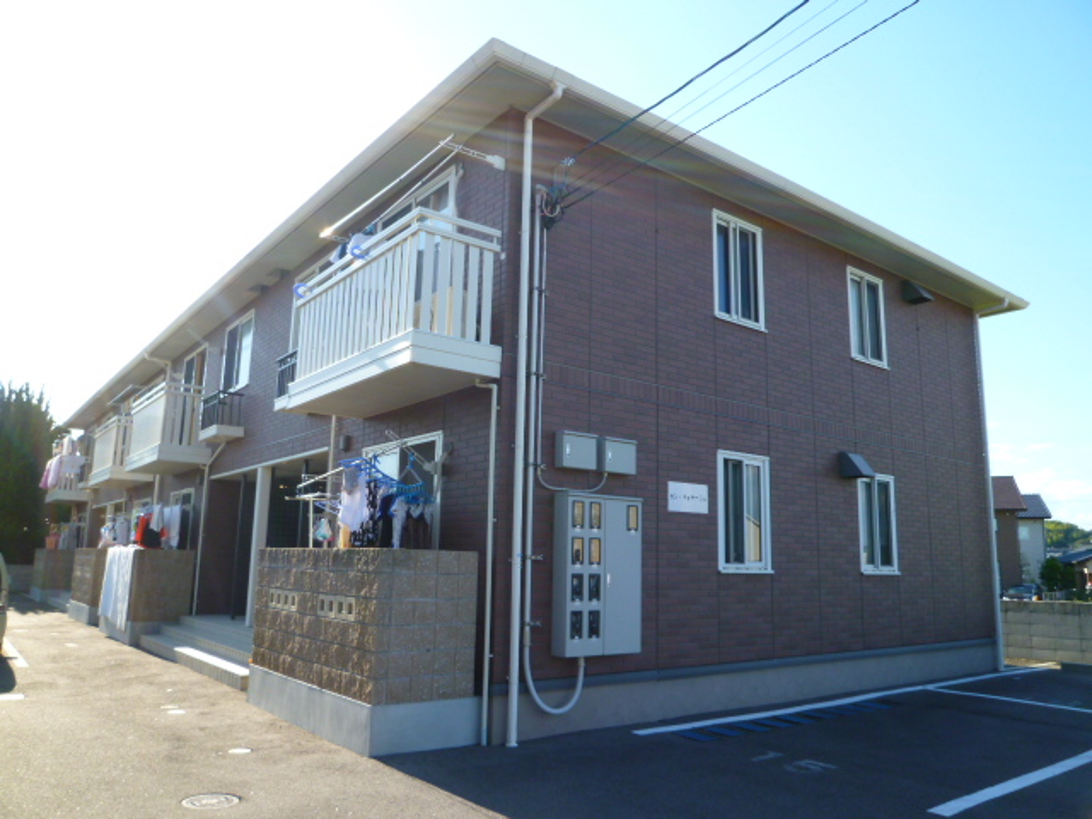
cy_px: 410
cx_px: 546
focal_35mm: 25
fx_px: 789
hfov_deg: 69.4
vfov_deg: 54.9
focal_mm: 4.5
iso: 80
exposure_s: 1/250
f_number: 4
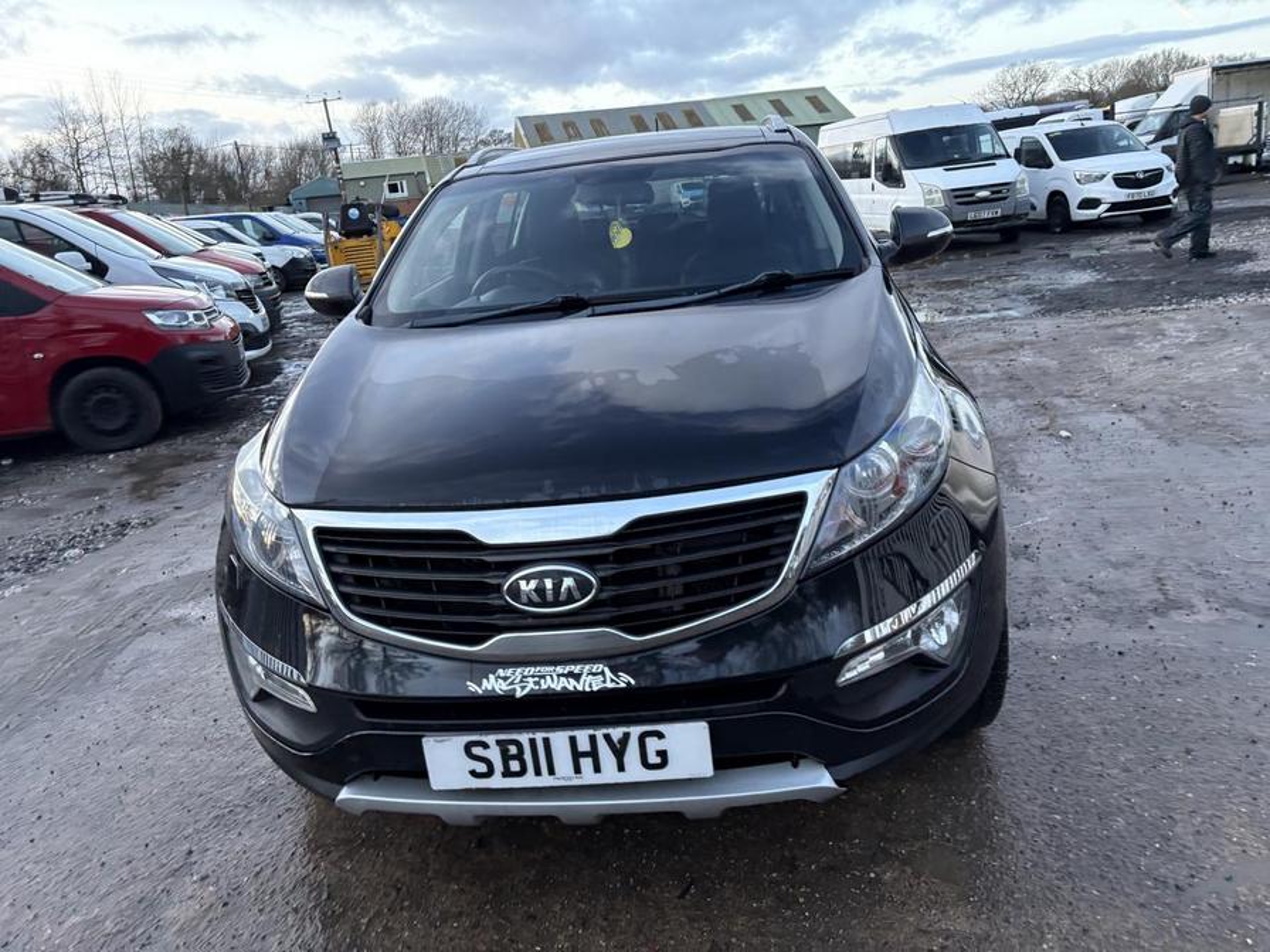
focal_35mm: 26
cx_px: 635
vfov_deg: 53.1
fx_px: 954
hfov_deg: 67.3
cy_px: 476
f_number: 1.6
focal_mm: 5.96
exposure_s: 1/61
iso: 125
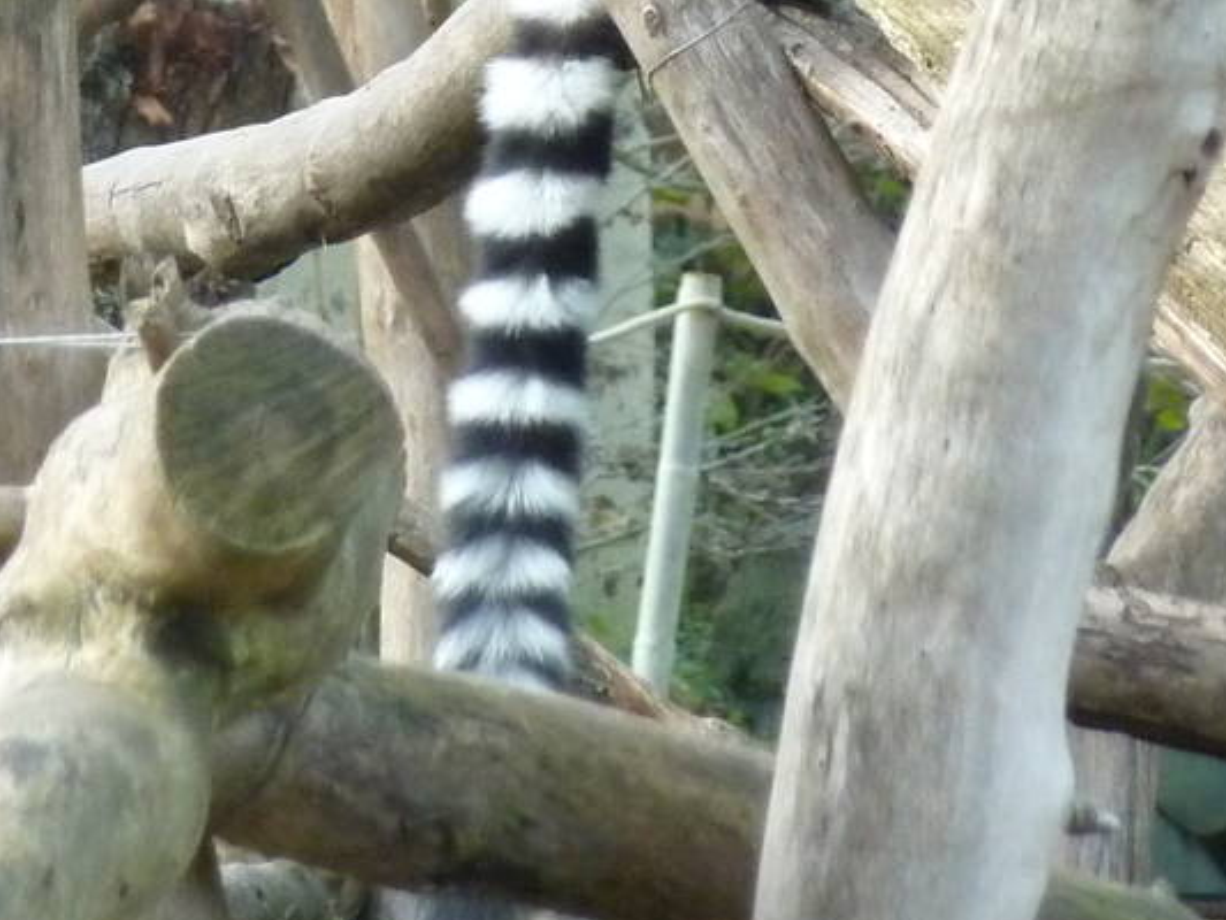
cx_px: 396
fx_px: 31883
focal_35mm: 900
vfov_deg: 1.7
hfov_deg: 2.2
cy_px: -352
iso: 400
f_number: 4.9
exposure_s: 1/100
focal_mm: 49.2
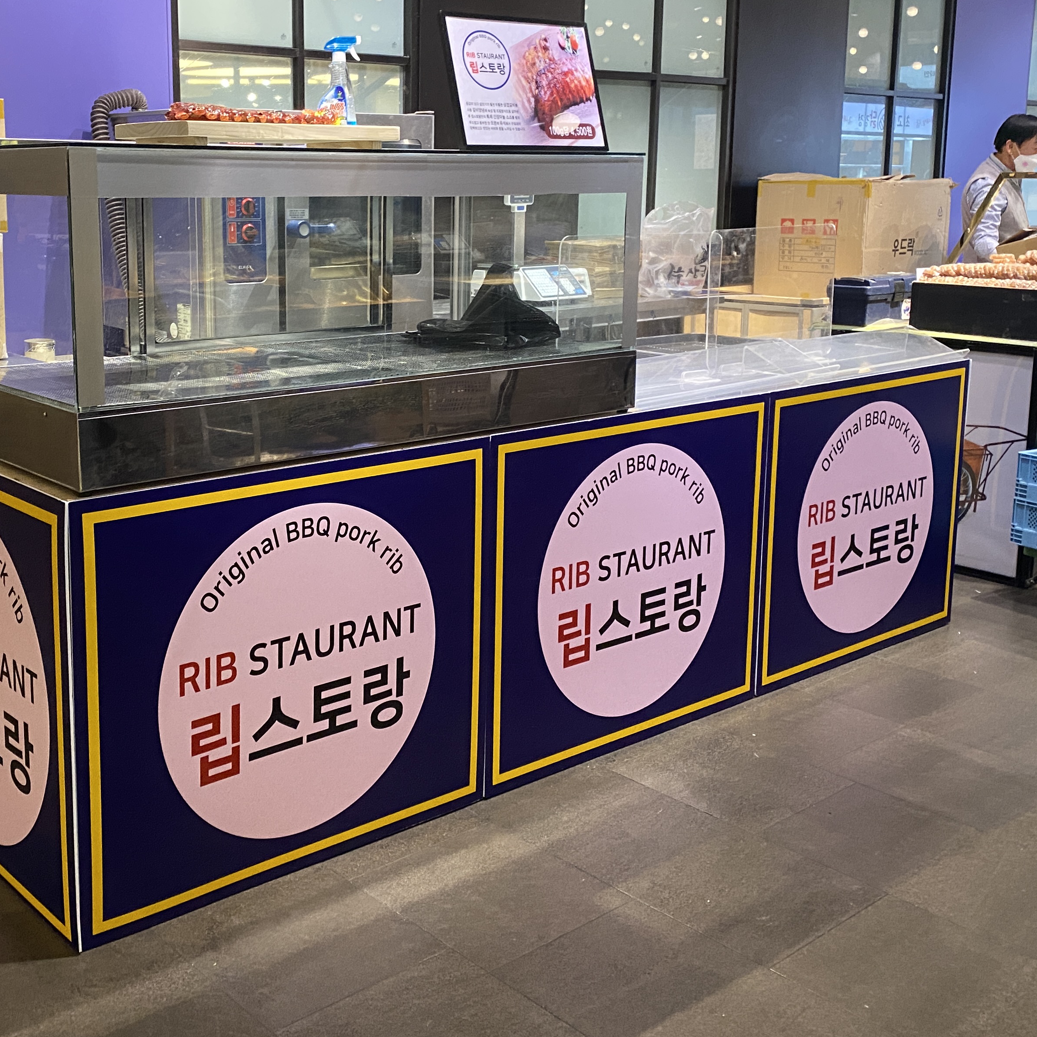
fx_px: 1322
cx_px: 376
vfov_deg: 42.6
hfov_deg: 42.4
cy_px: 397
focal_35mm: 39
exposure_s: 1/60
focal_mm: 4.25
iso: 320
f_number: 1.8
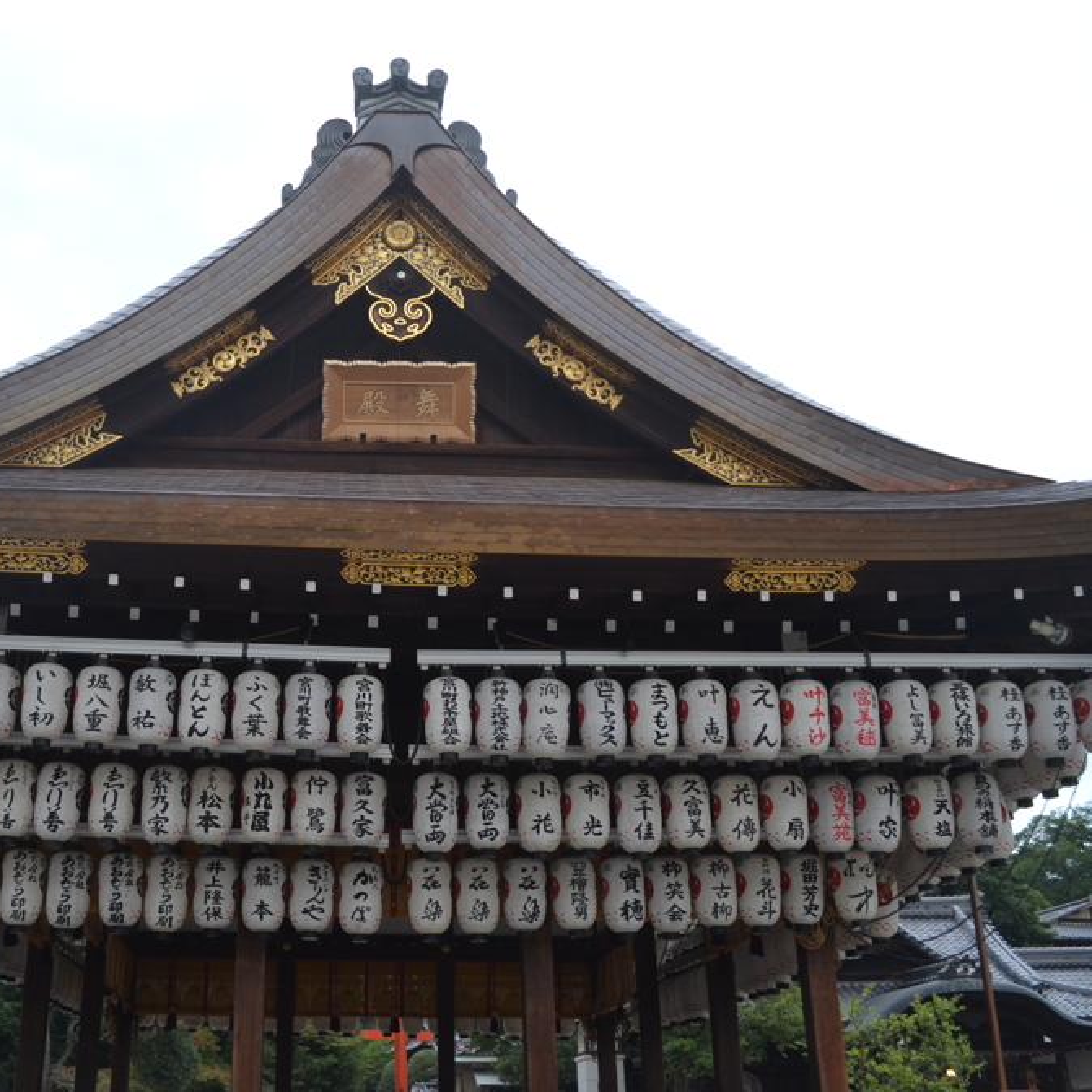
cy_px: 553
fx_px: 1249
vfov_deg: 47.2
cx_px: 376
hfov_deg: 46.6
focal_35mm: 35
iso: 400
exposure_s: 1/50
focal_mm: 18
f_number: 3.5
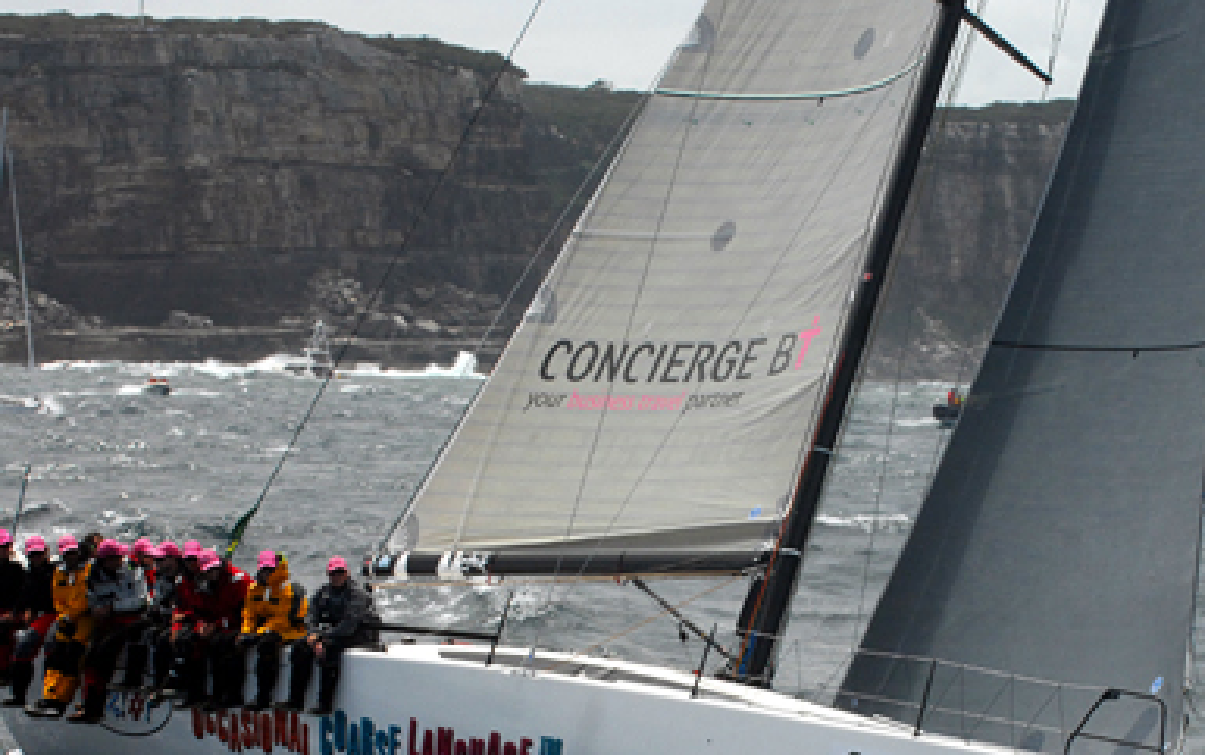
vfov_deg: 5.6
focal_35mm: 233
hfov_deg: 9.0
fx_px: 7655
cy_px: 619
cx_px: 801
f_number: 8
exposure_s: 1/1000
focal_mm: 98
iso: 400
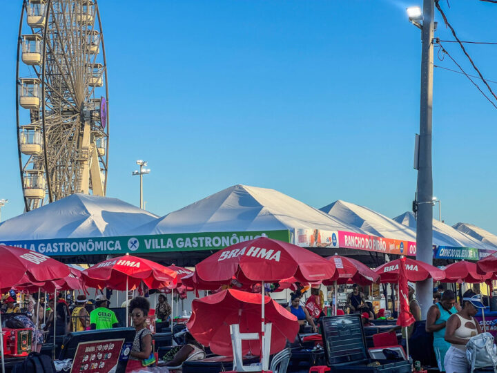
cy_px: 186
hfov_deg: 25.3
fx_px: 1106
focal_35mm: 77
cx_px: 248
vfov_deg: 19.1
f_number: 2.8
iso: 32
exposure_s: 1/500
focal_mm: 9
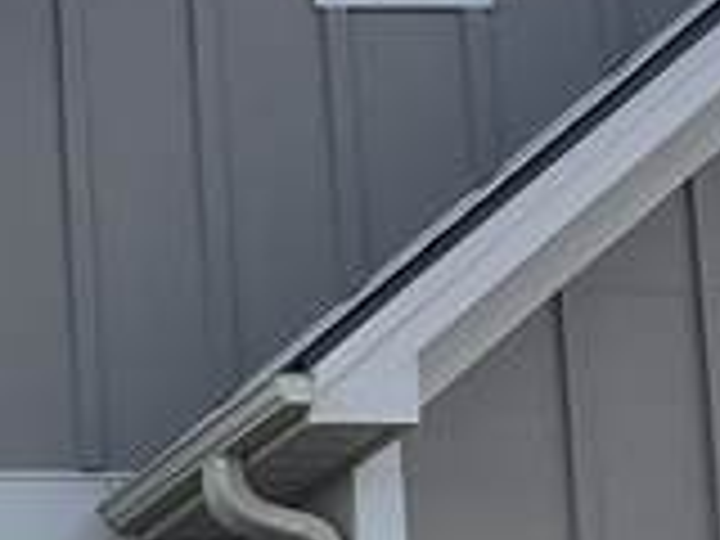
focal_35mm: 208
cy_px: 1737
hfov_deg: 7.3
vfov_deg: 6.4
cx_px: -2030
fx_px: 4326
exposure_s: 1/1669
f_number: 1.5
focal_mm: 5.7
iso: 50
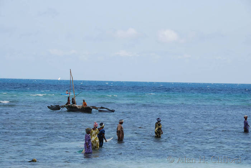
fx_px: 1099
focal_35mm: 158
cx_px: 126
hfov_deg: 13.0
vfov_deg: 8.7
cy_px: 84
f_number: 11
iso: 800
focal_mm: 105
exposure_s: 1/800
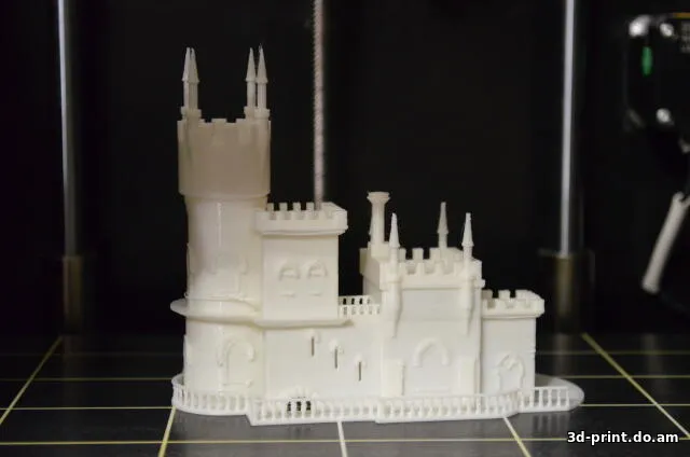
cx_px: 345
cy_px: 228
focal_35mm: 82
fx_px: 1578
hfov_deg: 24.7
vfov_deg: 16.5
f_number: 5.6
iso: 3200
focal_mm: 55
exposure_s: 1/15
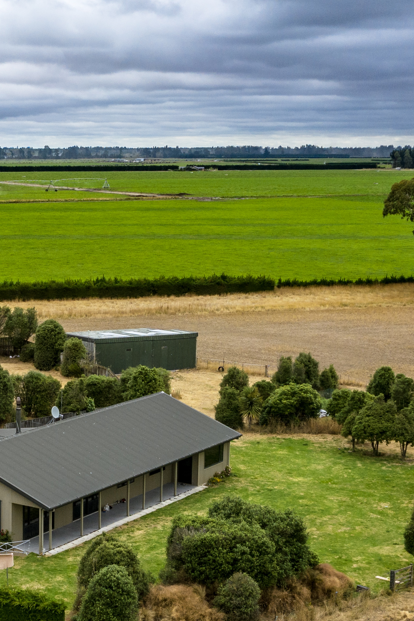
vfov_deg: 27.2
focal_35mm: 74
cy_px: 410
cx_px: 26
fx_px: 1276
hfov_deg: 18.1
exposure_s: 1/400
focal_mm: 10.26
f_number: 5.6
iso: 100
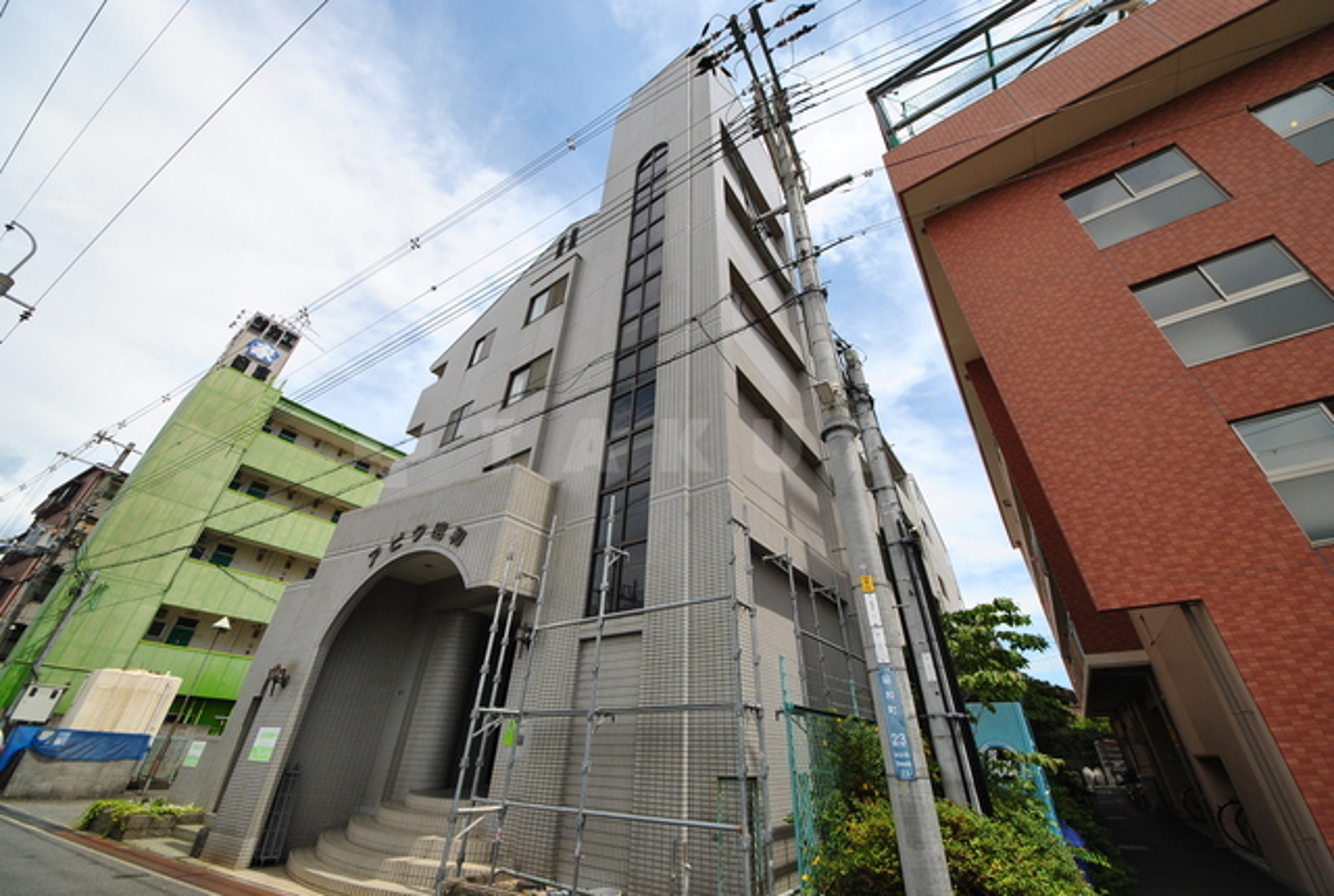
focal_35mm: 12
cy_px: 448
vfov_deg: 90.3
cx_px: 667
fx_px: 446
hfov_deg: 112.5
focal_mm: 8
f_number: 10
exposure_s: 1/250
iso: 180
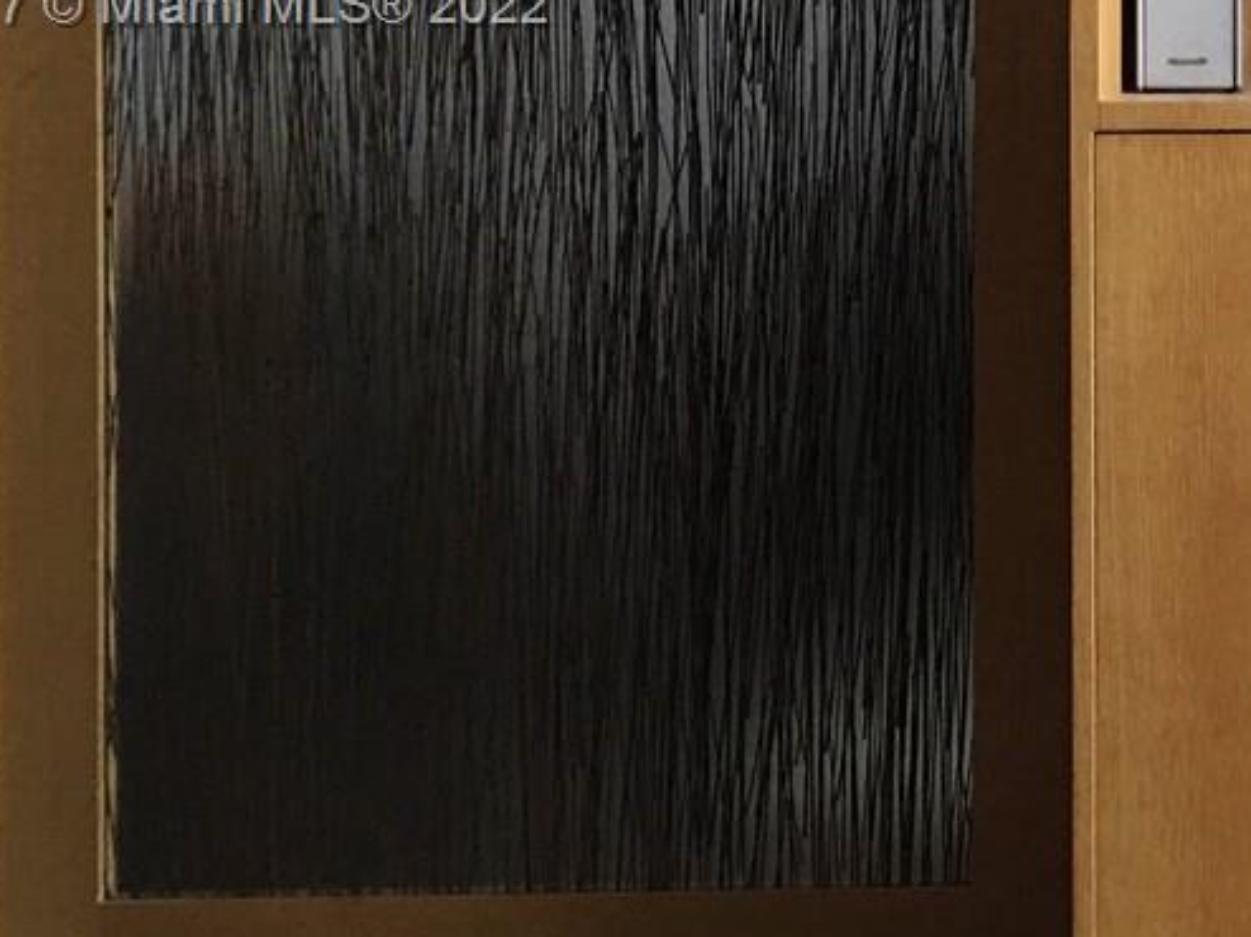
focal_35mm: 94
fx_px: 3395
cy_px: 10
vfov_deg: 15.4
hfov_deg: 18.9
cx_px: 1765
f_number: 2.2
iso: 40
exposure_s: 1/30
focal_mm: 4.15
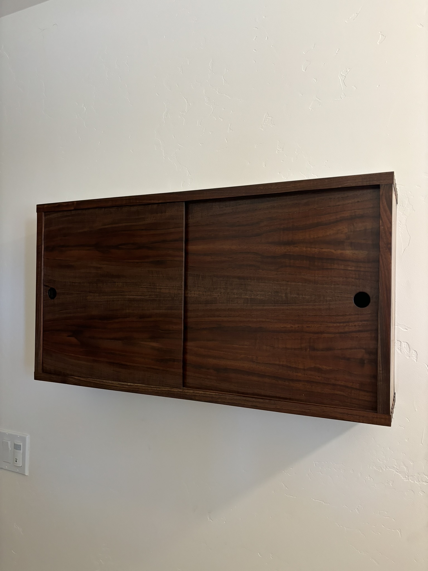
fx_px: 429
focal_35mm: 26
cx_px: 214
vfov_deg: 67.3
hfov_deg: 53.1
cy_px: 286
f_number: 1.6
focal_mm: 5.96
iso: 250
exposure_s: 1/60
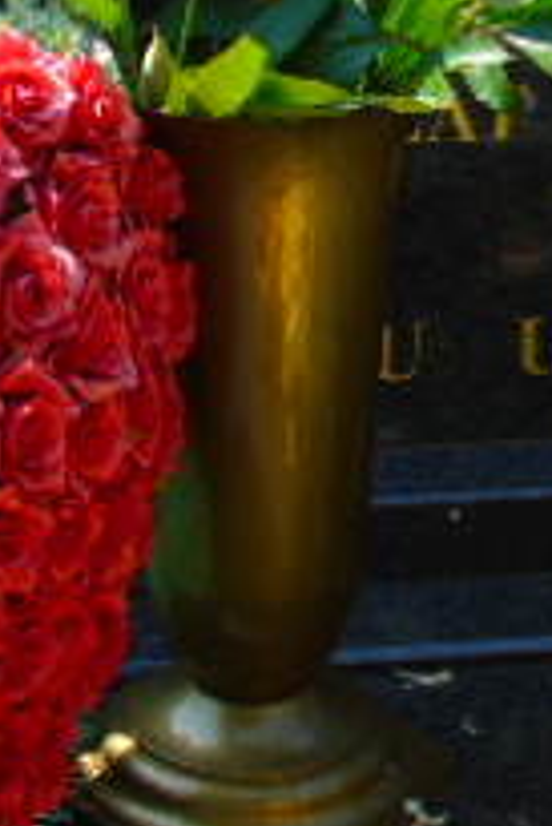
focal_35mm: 175
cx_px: 604
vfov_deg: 11.6
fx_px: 4018
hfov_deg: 7.8
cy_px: -77
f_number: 4.3
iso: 80
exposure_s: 1/200
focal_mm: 9.6
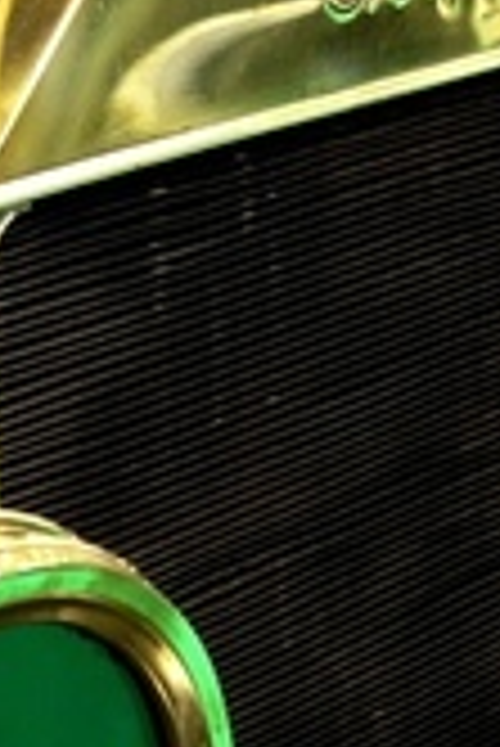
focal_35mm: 164
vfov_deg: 12.3
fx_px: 3409
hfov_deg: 8.4
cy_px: -76
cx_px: 268
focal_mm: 25.32
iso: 800
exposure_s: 1/40
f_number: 4
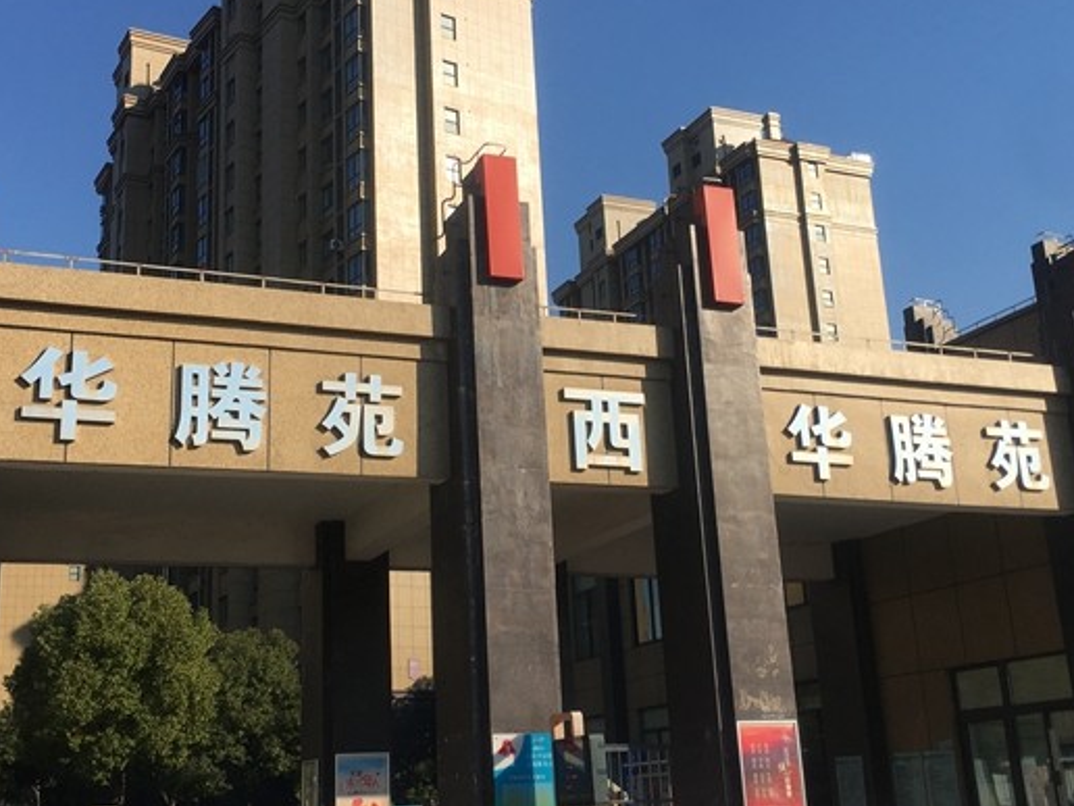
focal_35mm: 45
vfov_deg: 32.2
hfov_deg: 42.1
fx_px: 1396
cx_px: 514
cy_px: 364
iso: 25
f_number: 2.2
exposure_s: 1/1876
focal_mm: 4.15
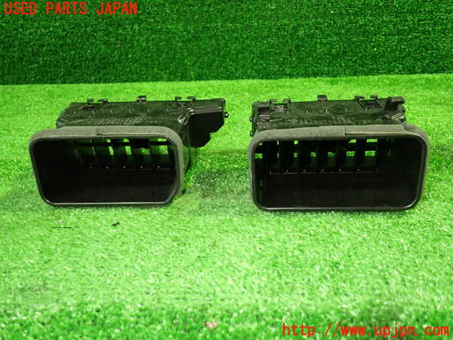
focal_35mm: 30
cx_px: 226
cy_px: 170
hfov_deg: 60.0
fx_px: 393
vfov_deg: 46.8
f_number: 2.3
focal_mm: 5.4
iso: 640
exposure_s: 1/30
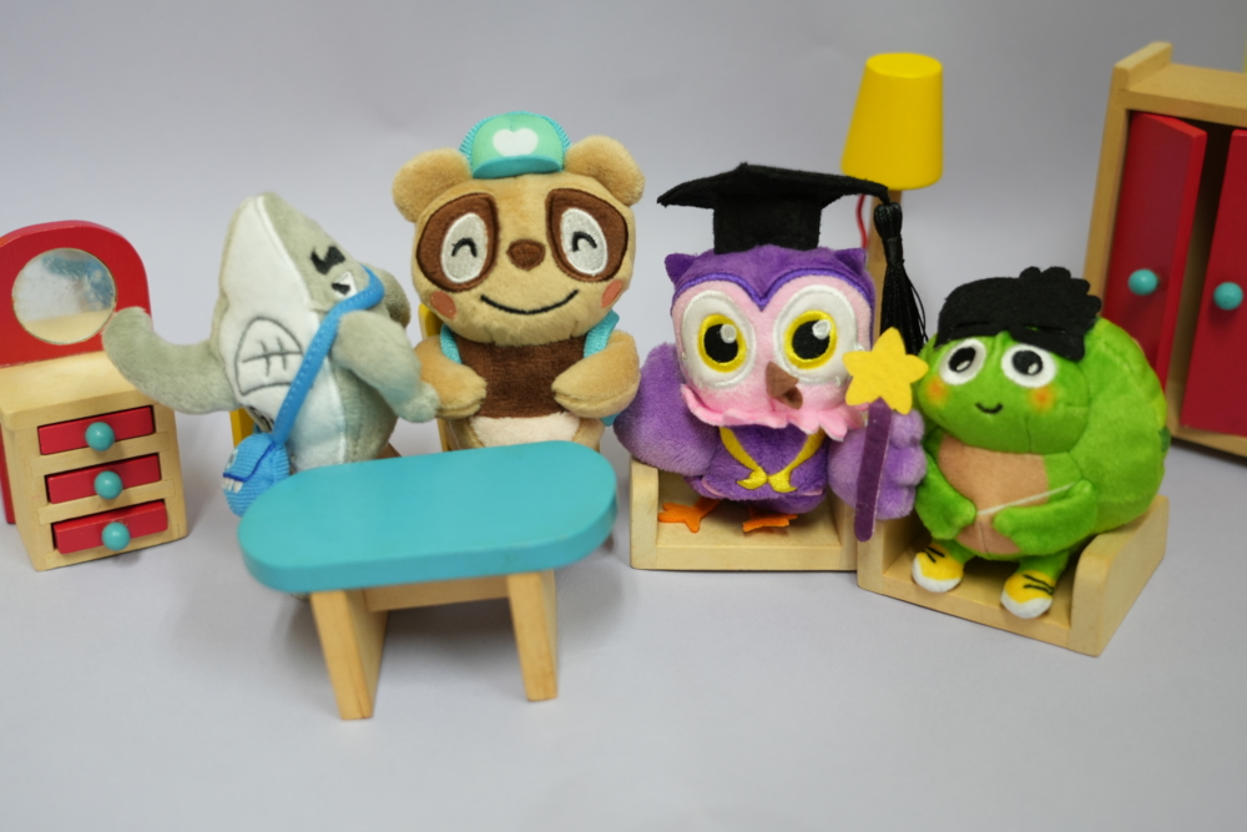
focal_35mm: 41
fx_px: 1420
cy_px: 416
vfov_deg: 32.6
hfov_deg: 47.4
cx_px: 624
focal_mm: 41
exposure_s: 1/50
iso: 640
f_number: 4
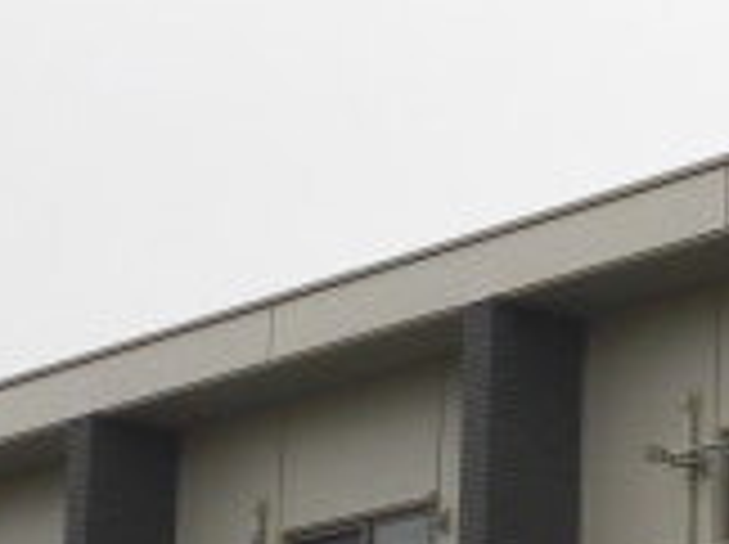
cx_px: 806
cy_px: 670
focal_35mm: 170
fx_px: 3575
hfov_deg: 11.5
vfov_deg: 8.6
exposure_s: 1/250
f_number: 3.8
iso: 100
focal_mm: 7.72
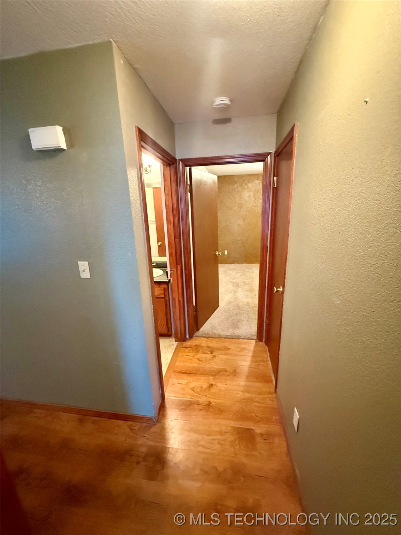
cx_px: 200
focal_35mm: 14
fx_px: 216
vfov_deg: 102.1
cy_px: 268
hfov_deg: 85.7
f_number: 2.2
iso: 1250
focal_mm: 2.22
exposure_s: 1/60
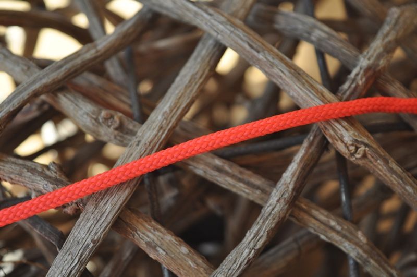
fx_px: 833
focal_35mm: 72
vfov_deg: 18.9
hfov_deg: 28.1
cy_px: 138
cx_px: 208
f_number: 5.3
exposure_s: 1/100
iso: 400
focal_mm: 48
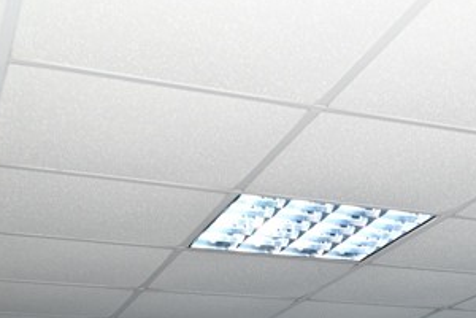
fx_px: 1084
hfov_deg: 24.0
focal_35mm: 82
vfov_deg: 15.3
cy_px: 483
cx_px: 443
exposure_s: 1/60
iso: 500
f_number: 4
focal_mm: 24
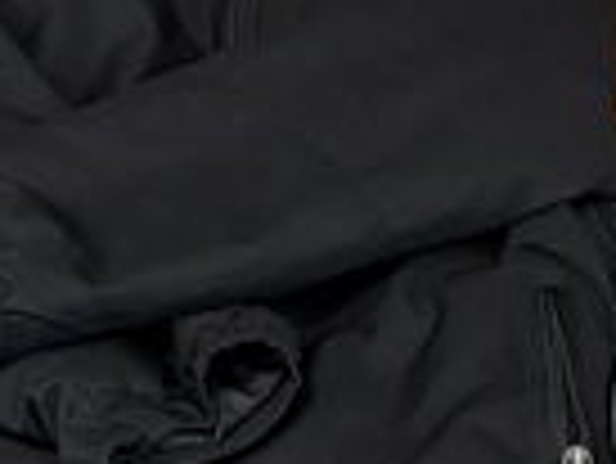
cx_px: 1349
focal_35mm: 194
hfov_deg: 9.3
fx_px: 3455
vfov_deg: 7.5
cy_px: 707
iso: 320
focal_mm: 5.96
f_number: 1.6
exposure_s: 1/60
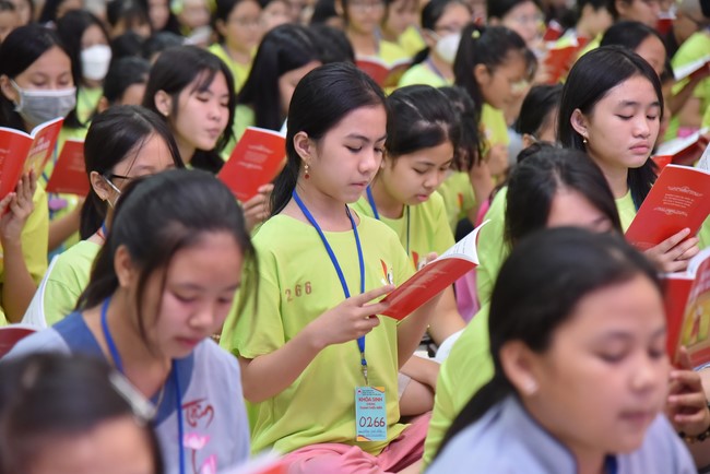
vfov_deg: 11.4
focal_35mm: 120
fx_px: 2368
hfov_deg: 17.1
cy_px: 237
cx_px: 355
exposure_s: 1/100
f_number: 4
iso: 2500
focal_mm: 120
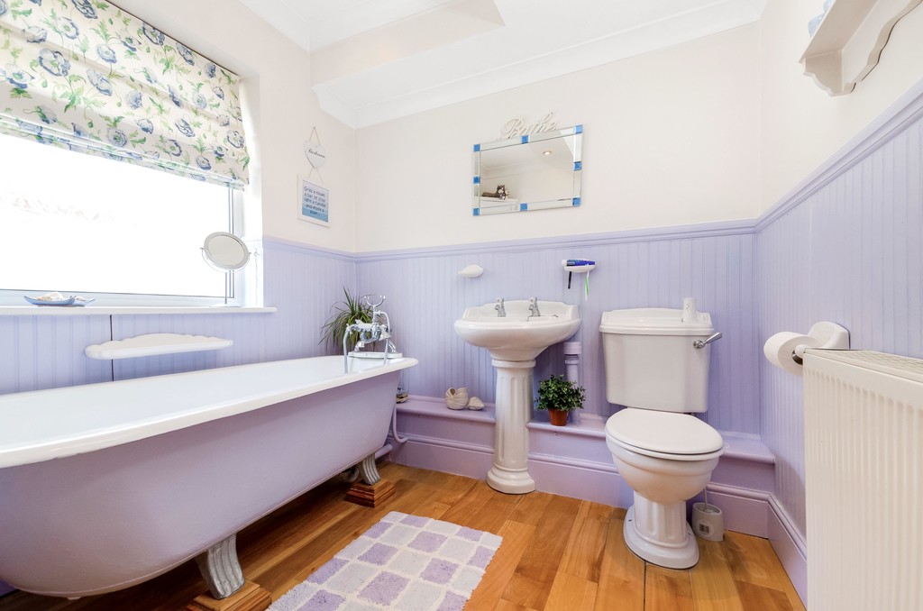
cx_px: 462
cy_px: 306
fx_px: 384
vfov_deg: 77.1
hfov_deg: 100.5
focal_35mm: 15
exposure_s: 1/20
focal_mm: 10
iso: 320
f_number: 7.1
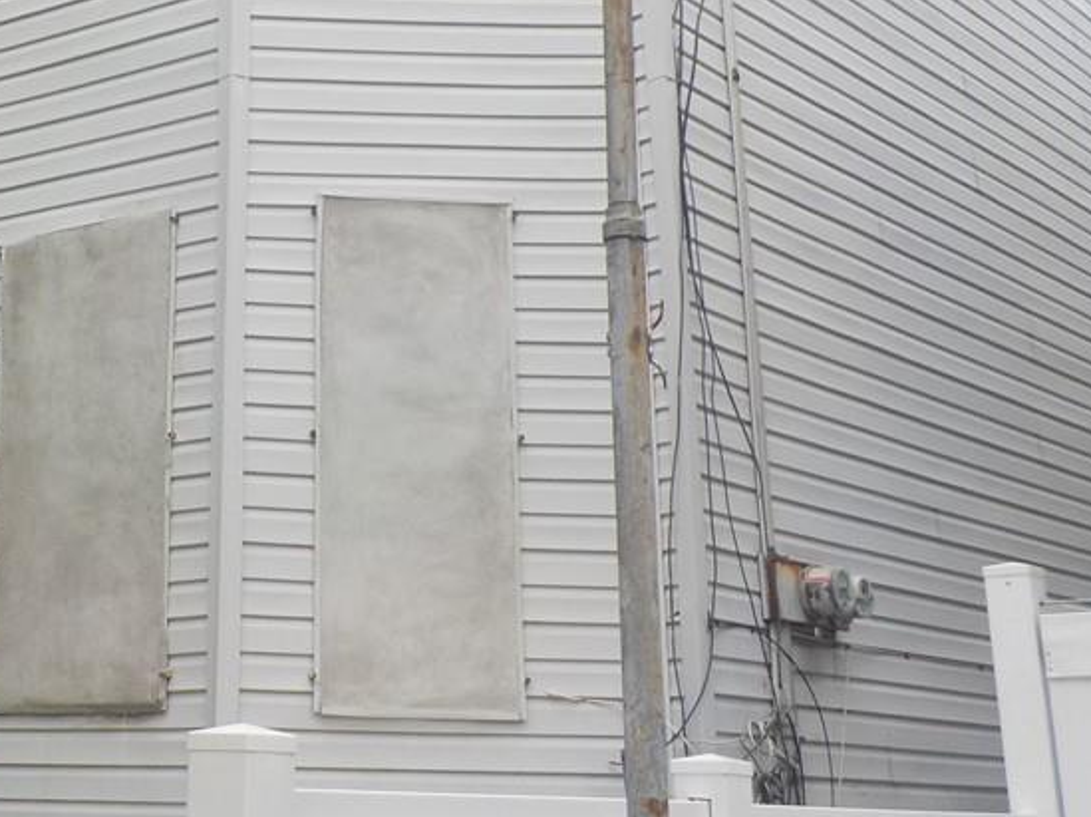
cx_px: 195
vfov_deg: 25.9
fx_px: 1764
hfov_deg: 33.2
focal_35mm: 56
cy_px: 248
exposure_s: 1/250
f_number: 3.3
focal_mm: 4.1
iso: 125
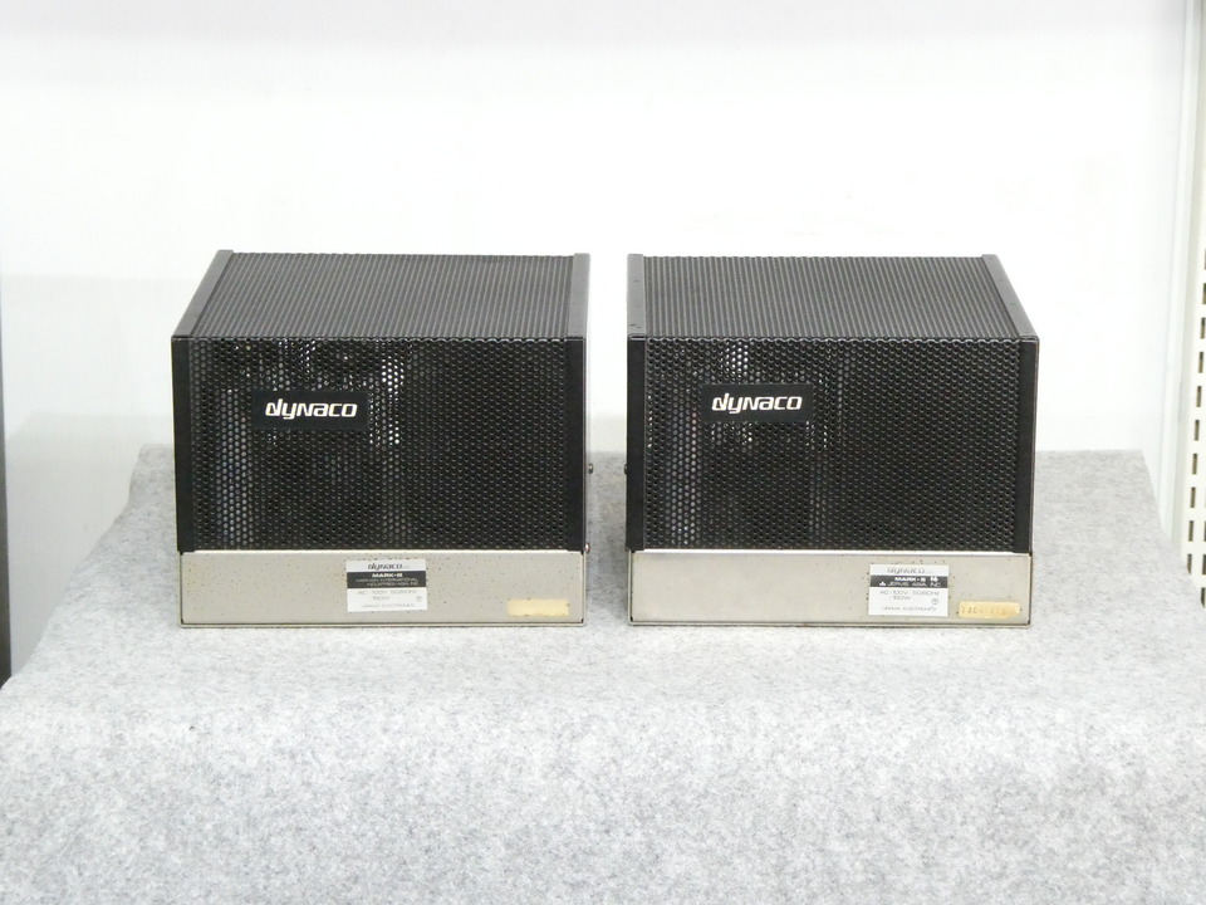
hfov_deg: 20.0
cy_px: 452
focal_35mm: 98
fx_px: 3414
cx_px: 603
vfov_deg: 15.1
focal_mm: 17.5
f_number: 5
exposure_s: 1/40
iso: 1600
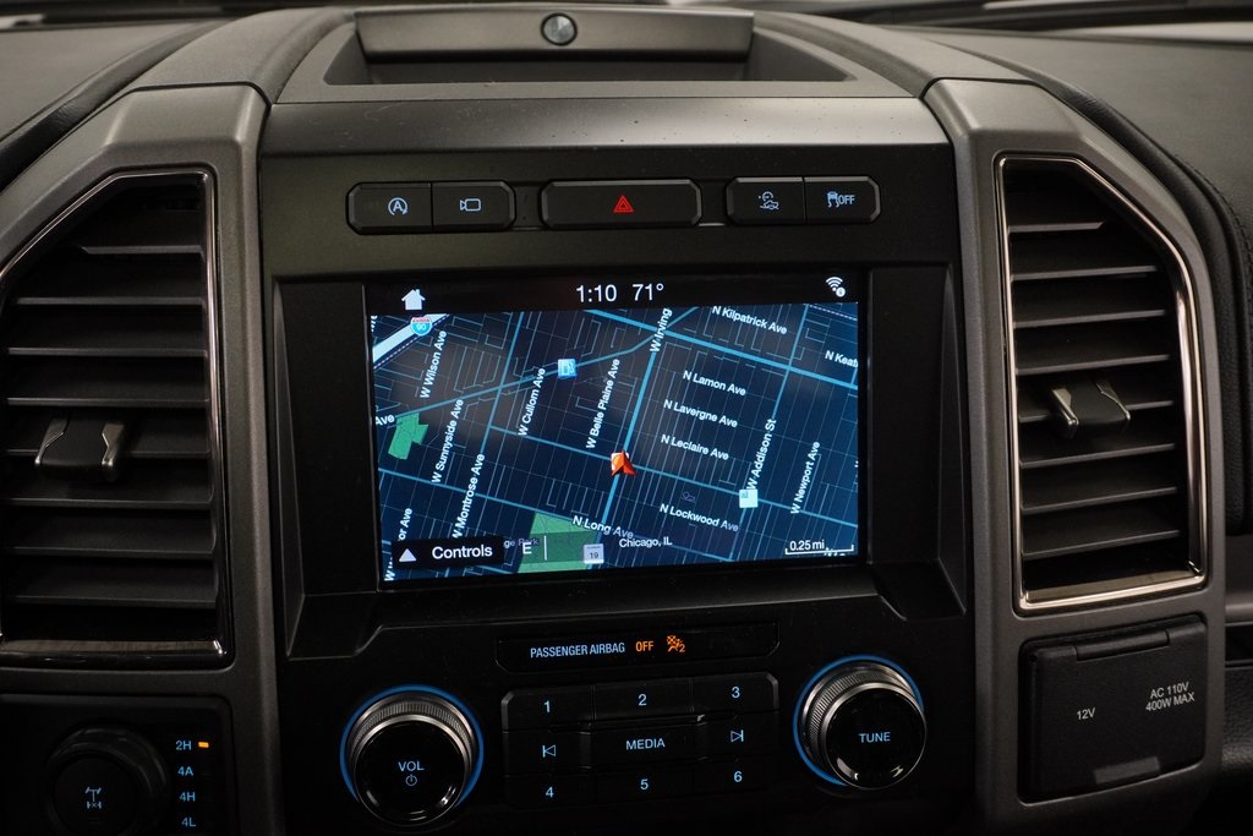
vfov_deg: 36.9
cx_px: 626
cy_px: 418
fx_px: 1253
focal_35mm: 36
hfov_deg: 53.1
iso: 1600
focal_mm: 24
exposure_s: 1/60
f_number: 5.6
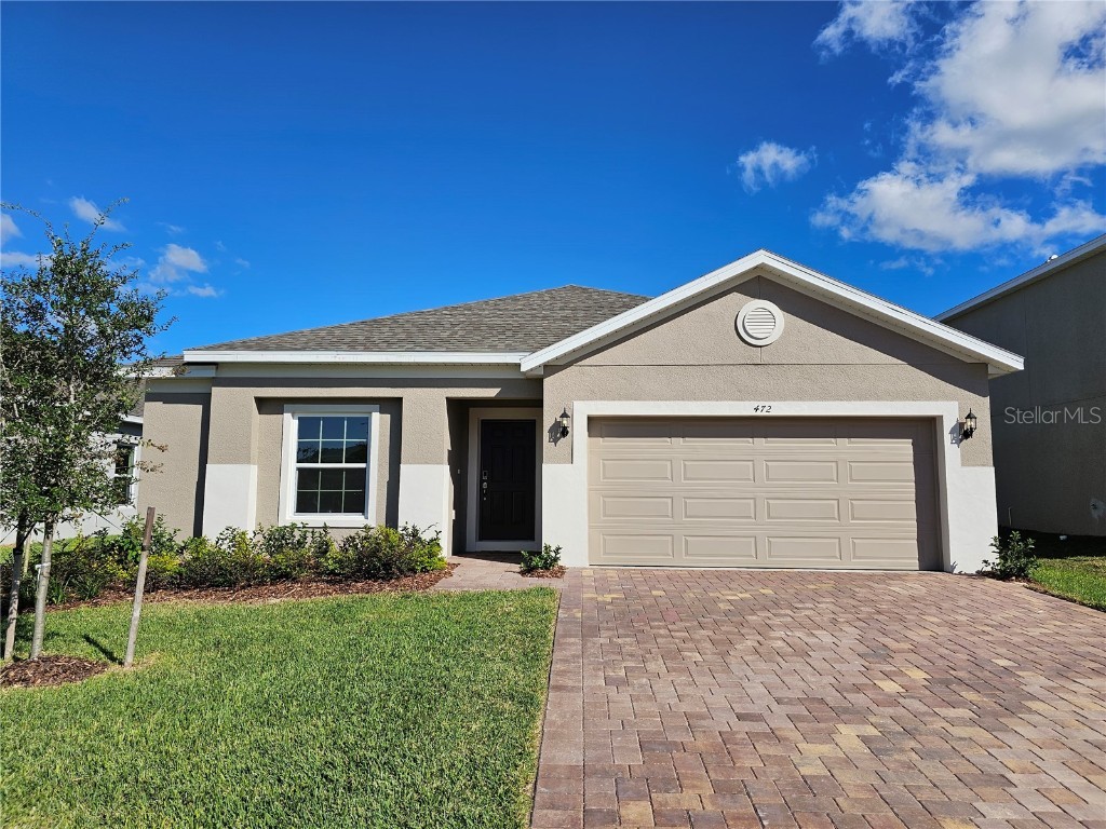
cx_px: 553
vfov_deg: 58.9
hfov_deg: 73.9
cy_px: 414
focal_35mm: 23
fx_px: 735
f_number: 1.7
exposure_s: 1/2000
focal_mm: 6.3
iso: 16
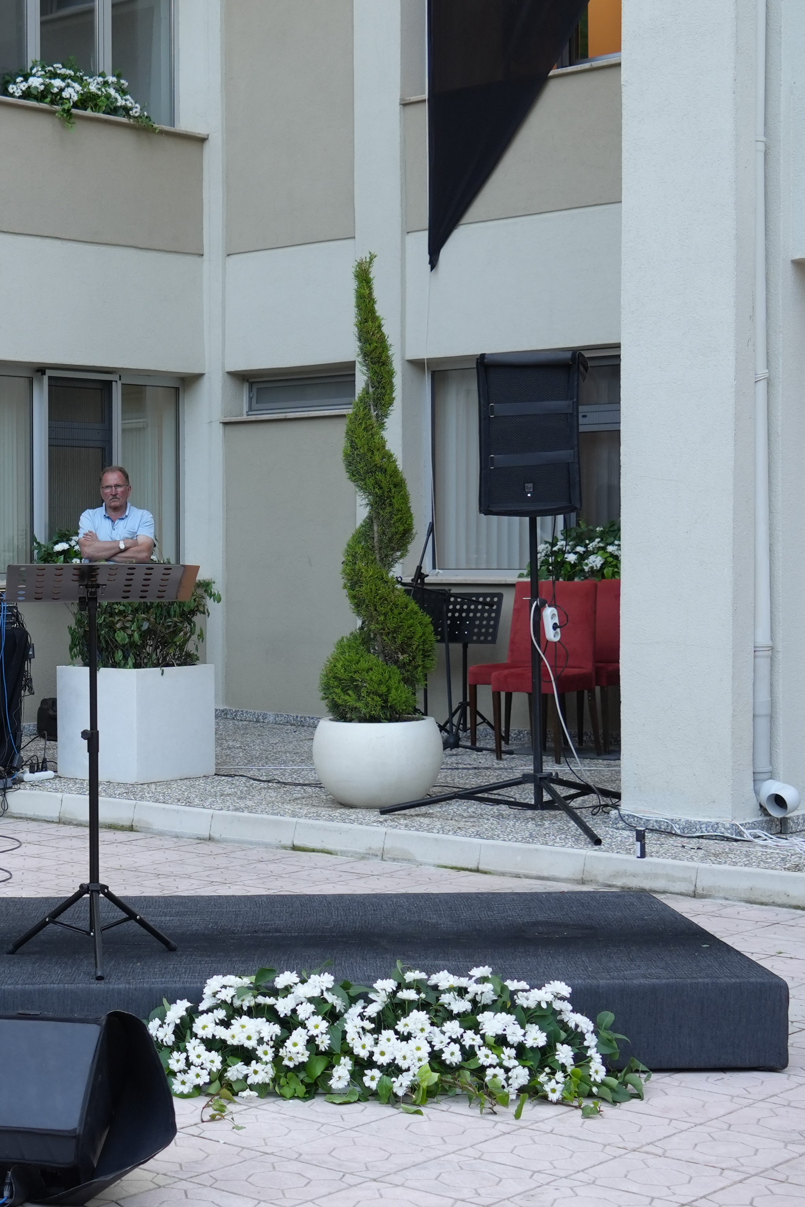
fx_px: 2180
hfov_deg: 20.3
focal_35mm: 65
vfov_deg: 31.0
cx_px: -2
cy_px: 599
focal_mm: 29
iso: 400
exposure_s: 1/160
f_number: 4
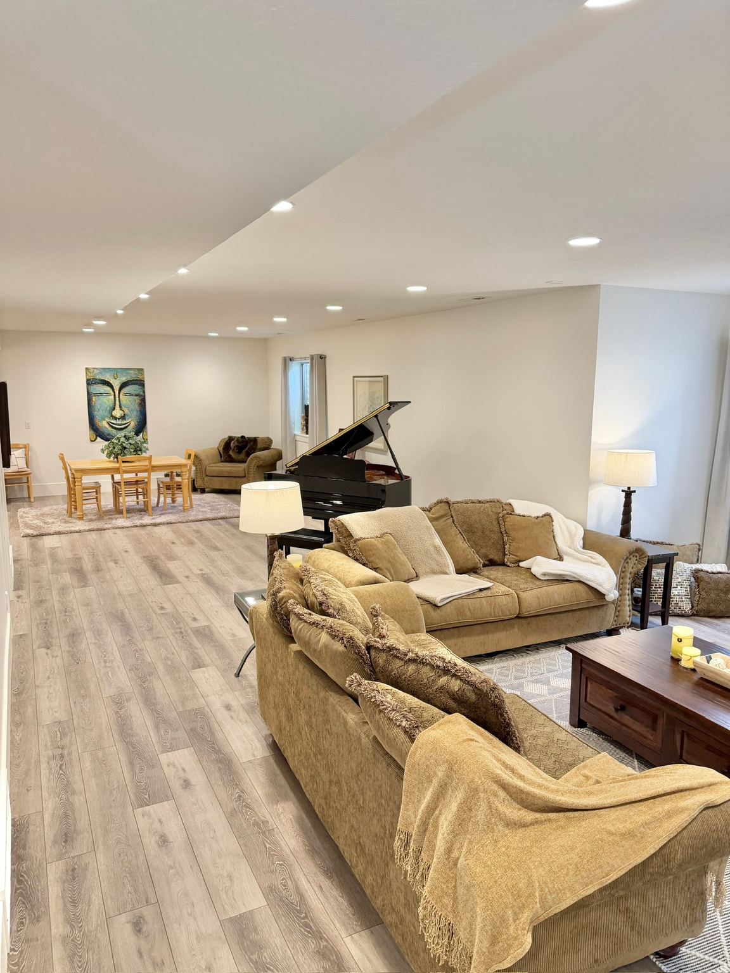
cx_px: 365
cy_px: 486
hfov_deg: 56.8
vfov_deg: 71.6
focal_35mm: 24
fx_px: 675
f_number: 1.78
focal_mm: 6.76
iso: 250
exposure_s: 1/120
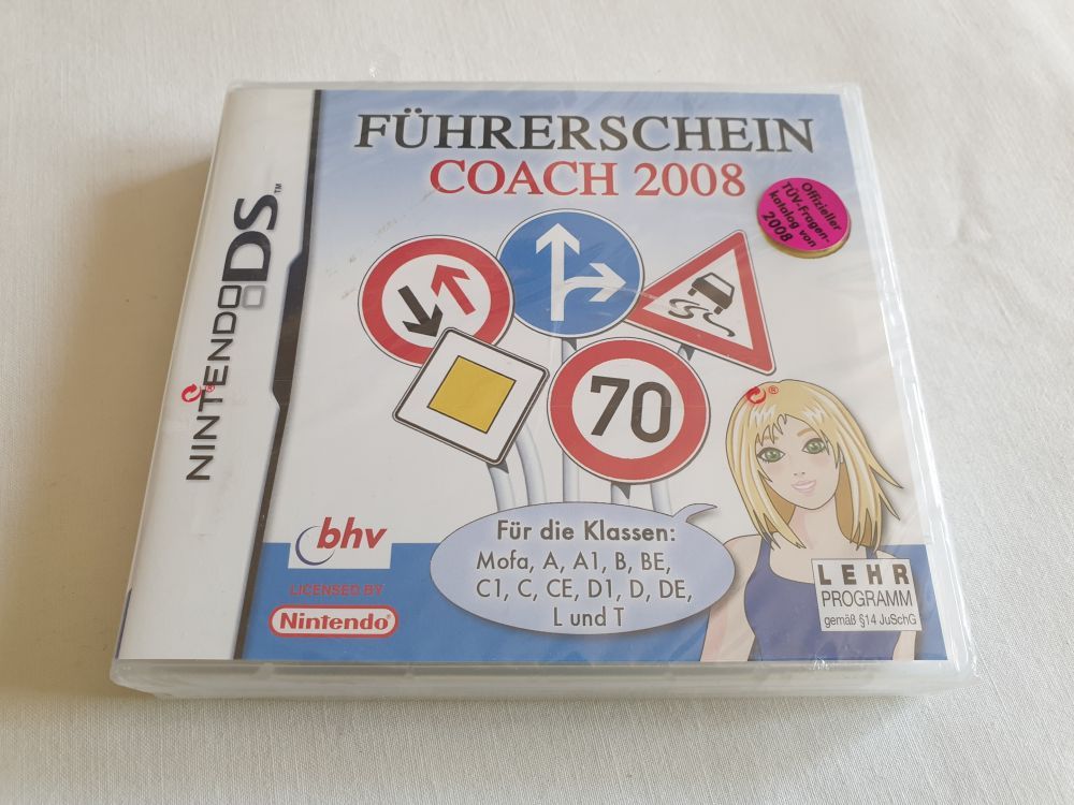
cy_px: 402
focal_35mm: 26
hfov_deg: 67.3
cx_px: 537
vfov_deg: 53.1
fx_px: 807
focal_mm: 4.3
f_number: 2.4
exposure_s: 1/50
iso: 125
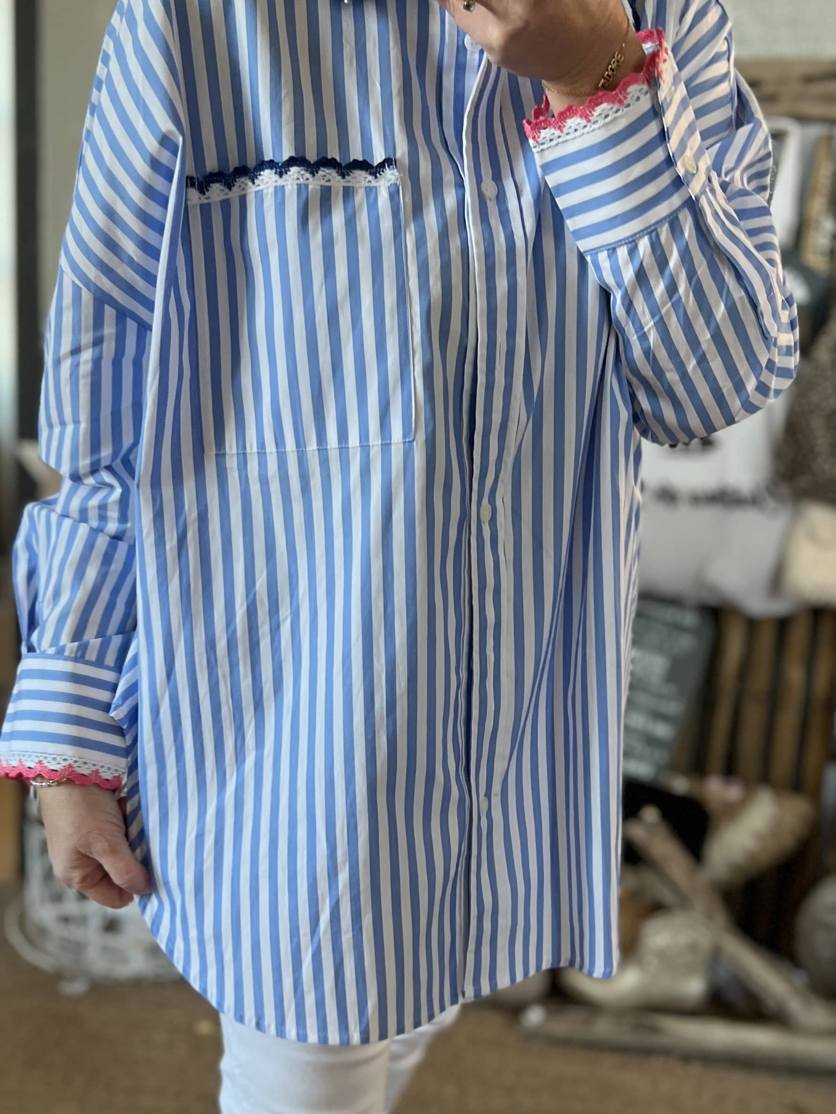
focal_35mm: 26
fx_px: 837
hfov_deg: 53.1
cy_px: 557
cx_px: 418
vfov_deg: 67.3
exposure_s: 1/68
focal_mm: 5.7
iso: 125
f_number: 1.5
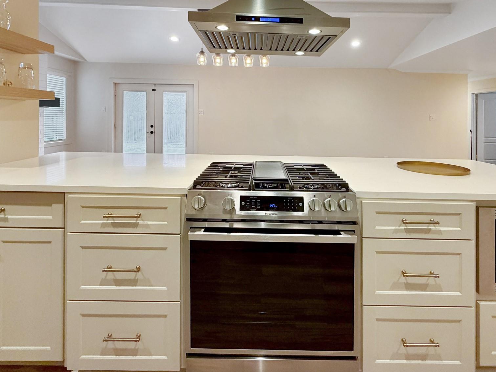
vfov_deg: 68.3
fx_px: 272
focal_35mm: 19
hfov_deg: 84.3
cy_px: 158
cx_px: 278
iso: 250
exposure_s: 1/60
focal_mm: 2.22
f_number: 2.2
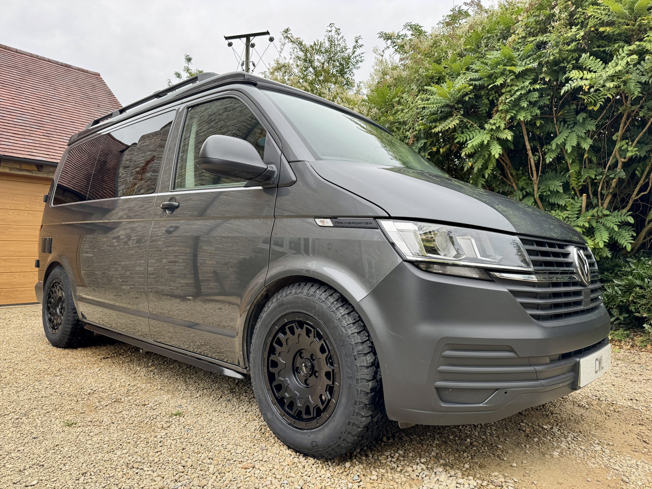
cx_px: 326
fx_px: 452
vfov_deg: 56.8
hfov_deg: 71.6
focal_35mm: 24
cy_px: 244
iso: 80
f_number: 1.78
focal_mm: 6.76
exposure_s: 1/832
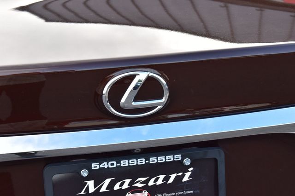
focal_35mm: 82
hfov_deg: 24.6
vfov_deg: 16.5
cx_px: 148
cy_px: 98
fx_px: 676
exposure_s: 1/80
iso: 400
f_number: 8
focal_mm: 55
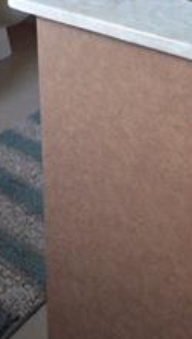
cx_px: -85
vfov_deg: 27.4
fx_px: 487
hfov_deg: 19.7
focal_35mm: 54
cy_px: -163
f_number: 3.5
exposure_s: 1/60
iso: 2000
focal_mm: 10
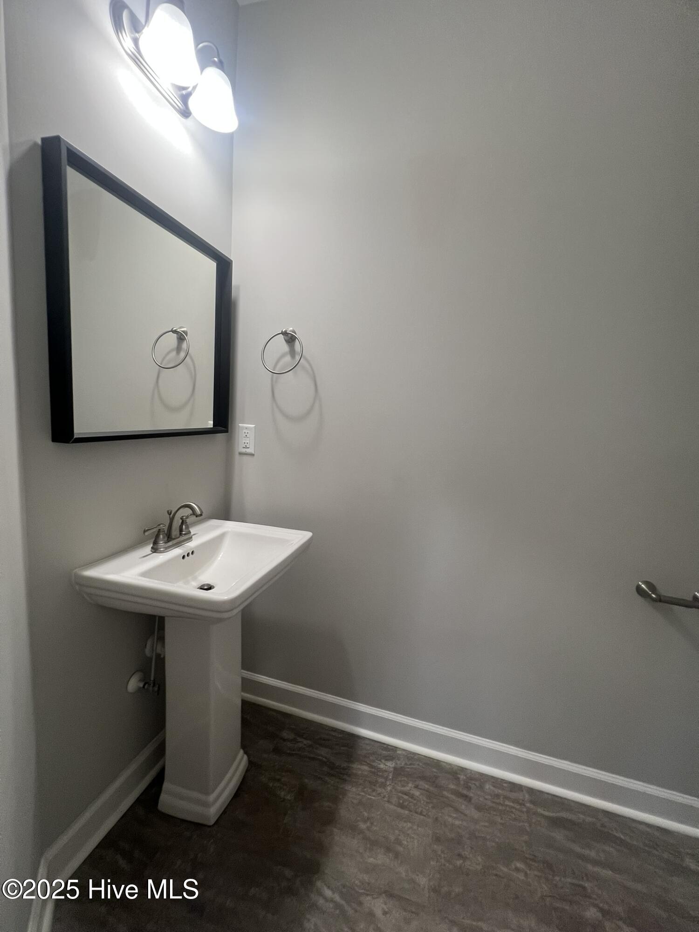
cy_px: 466
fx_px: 350
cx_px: 350
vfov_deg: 106.2
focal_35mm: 13
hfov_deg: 89.9
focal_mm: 1.57
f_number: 1.8
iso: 200
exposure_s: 1/120
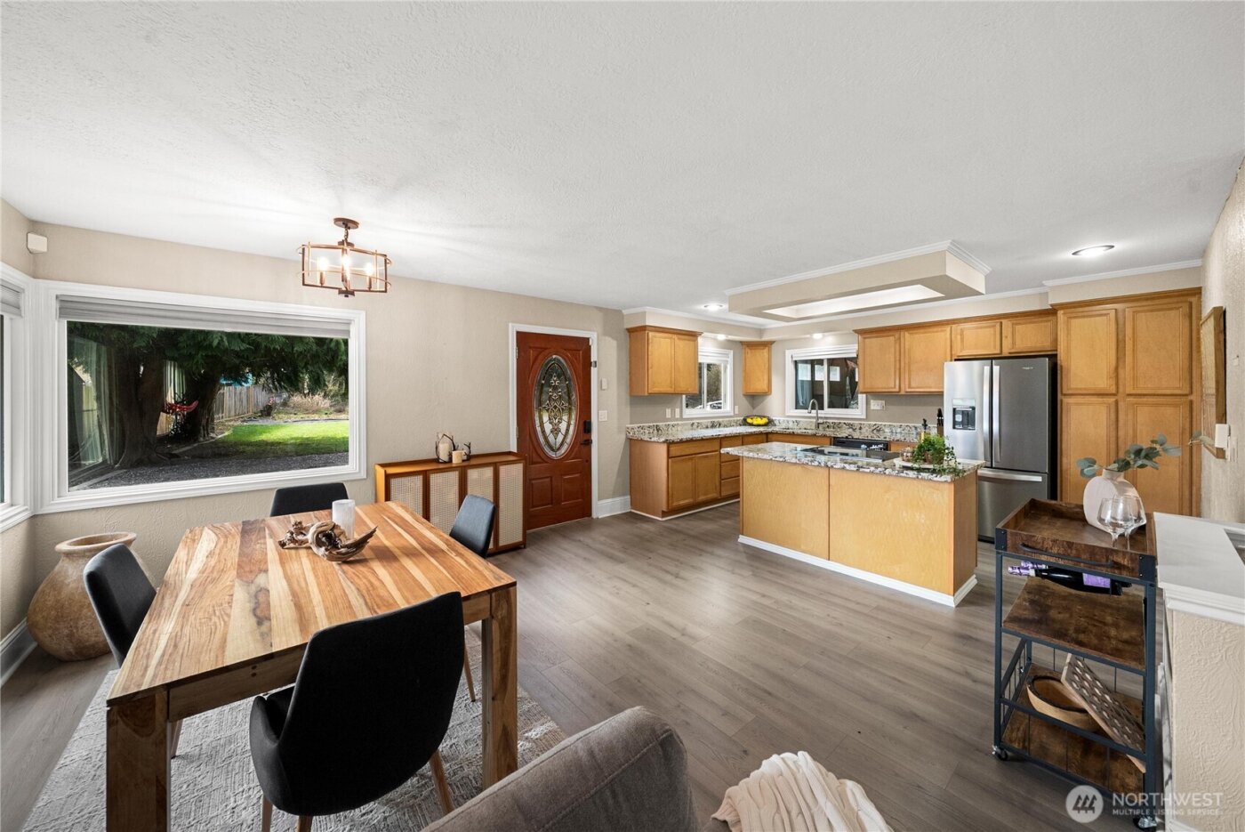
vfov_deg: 90.1
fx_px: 415
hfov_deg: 112.6
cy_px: 416
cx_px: 622
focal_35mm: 12
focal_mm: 12
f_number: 7.1
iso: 1250
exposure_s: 1/30
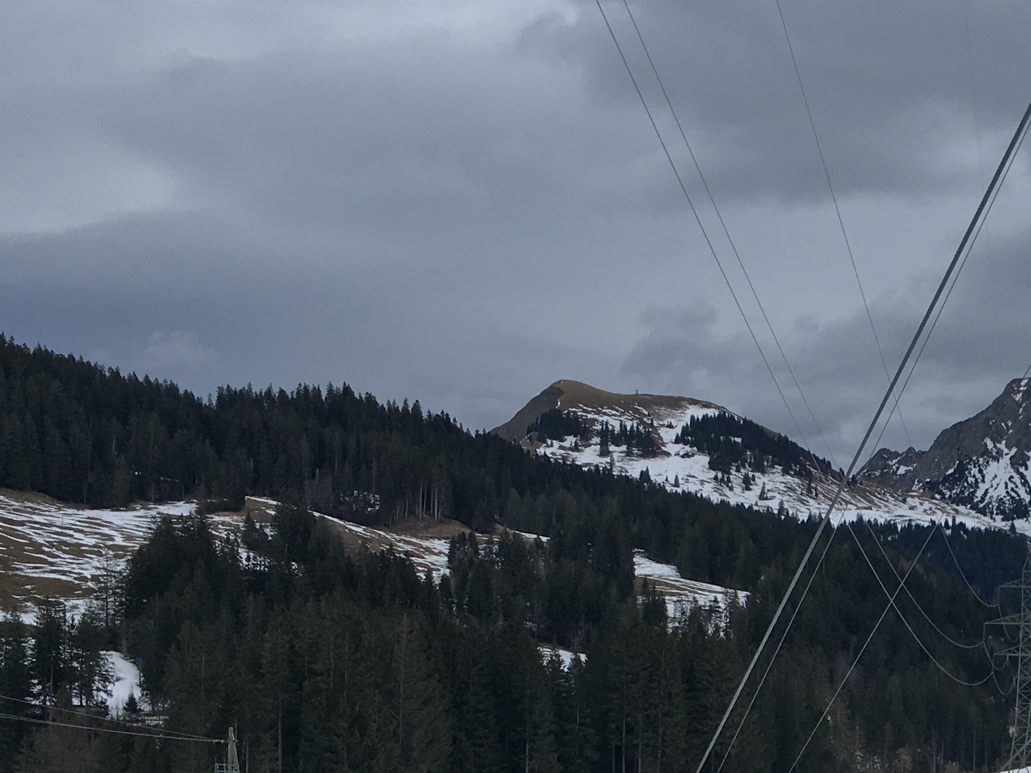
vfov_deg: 21.2
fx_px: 1966
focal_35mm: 66
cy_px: 831
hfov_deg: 27.5
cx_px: 1054
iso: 25
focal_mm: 4.15
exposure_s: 1/620
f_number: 2.2
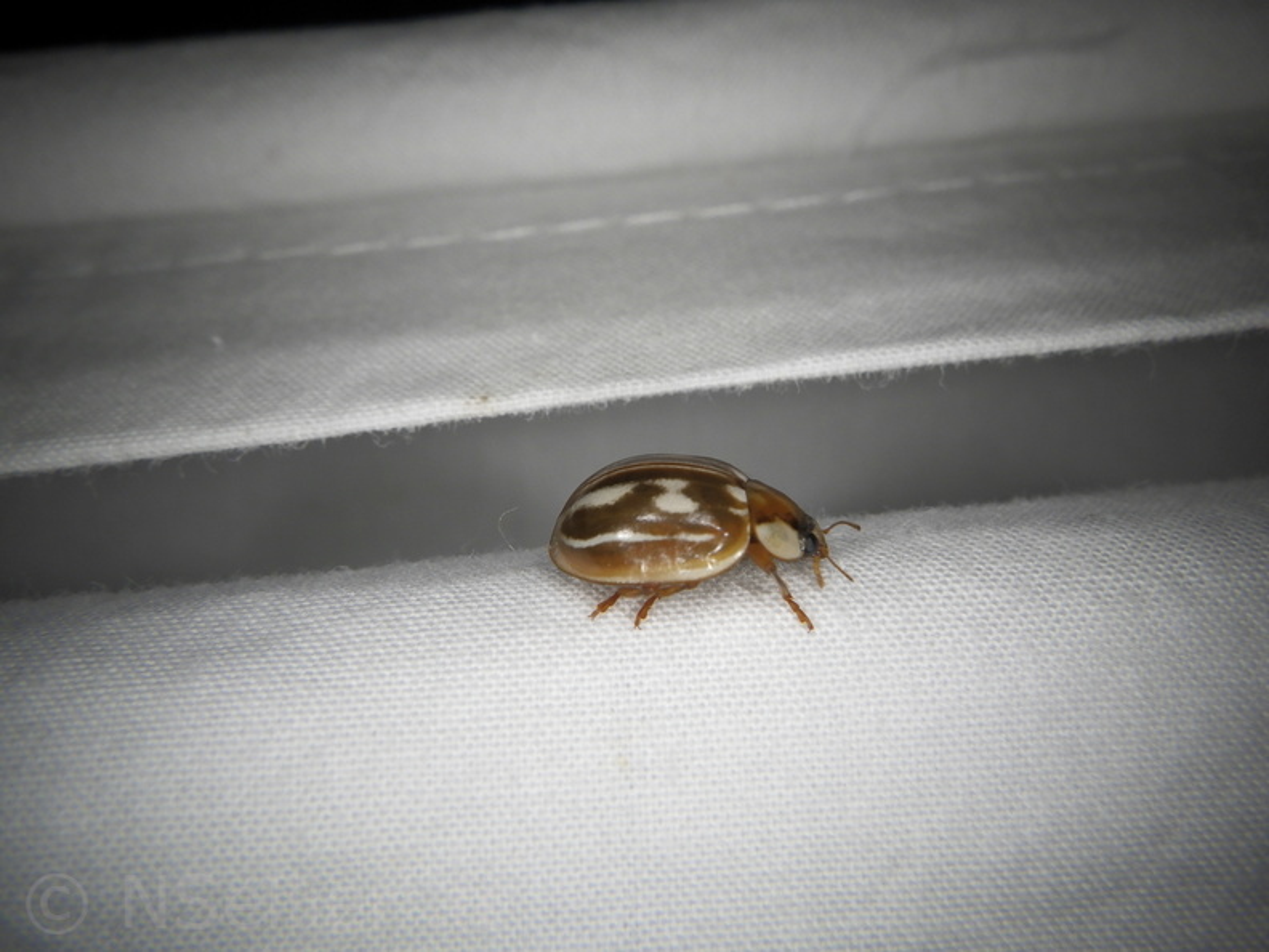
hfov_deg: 54.0
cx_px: 634
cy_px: 476
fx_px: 1246
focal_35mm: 34
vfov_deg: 41.8
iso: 125
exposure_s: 1/250
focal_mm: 6.1
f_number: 4.6
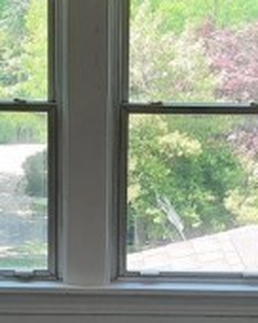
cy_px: 249
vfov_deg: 17.3
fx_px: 1050
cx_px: 114
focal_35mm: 110
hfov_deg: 14.0
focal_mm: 4.6
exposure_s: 1/60
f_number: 2
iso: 40
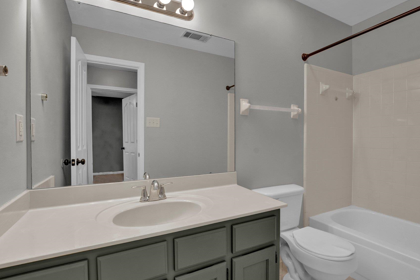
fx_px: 210
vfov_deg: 67.3
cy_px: 142
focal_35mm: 18
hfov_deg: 89.8
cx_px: 230
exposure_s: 1/50
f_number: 8
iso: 1000
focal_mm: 15
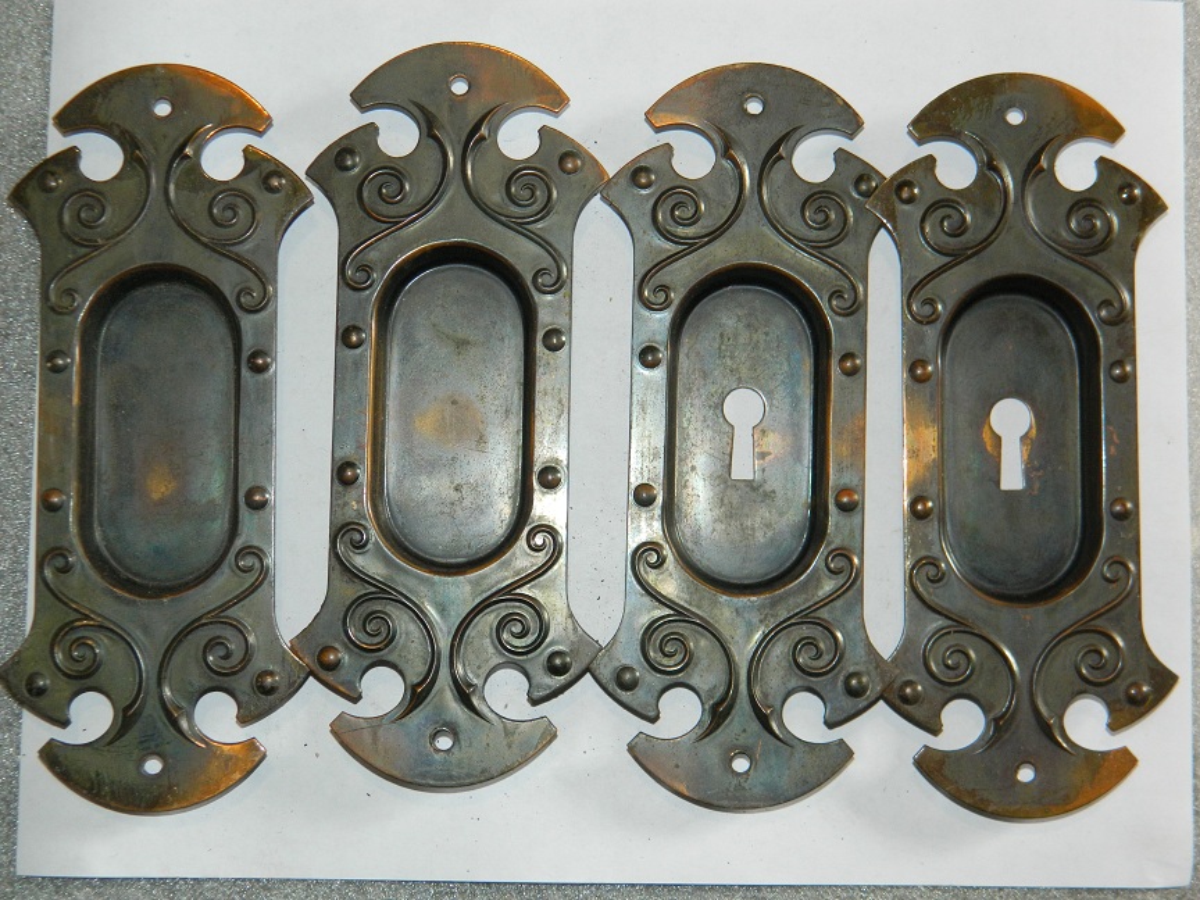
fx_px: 1976
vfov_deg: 25.7
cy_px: 450
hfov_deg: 33.8
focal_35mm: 57
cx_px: 600
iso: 200
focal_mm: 10.2
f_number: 3.8
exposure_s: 1/30
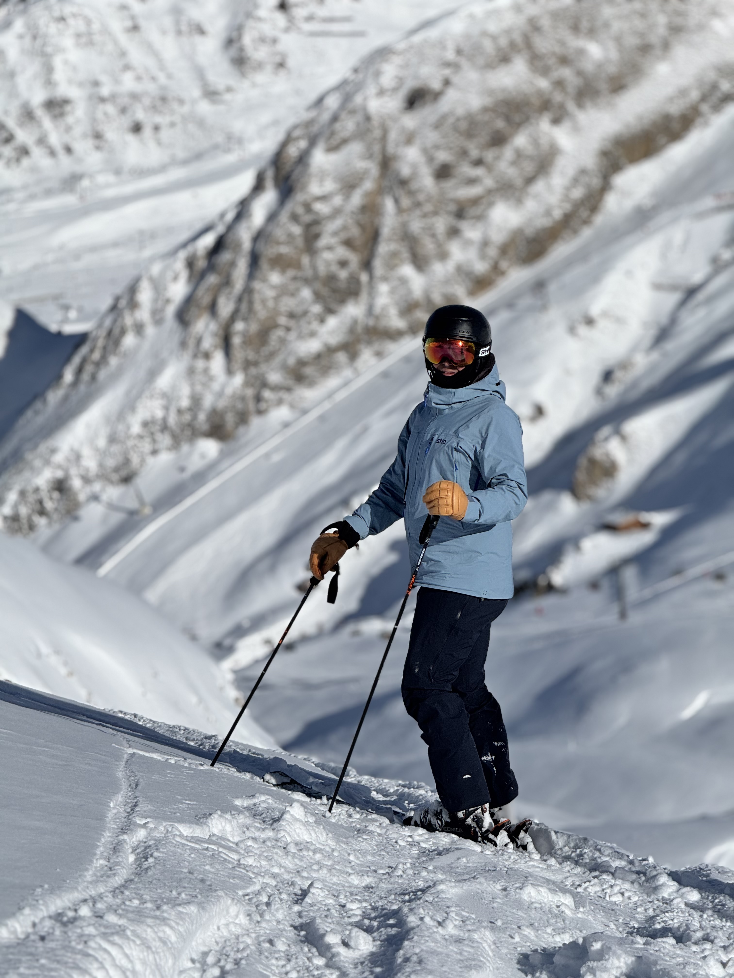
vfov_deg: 16.4
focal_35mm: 120
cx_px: 367
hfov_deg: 12.3
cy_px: 489
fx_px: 3393
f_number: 2.8
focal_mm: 15.66
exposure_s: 1/6289
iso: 40
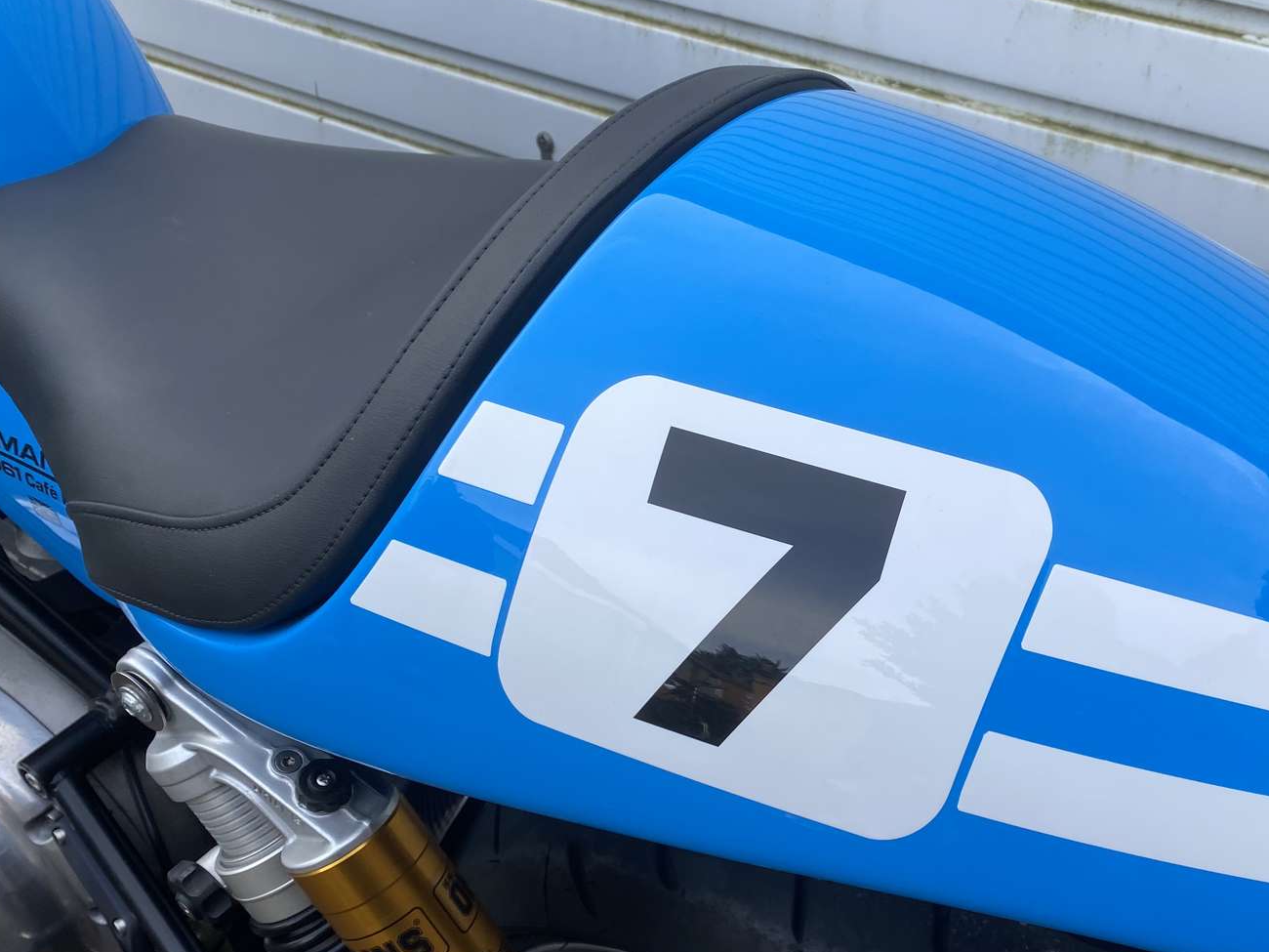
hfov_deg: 46.1
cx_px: 841
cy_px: 551
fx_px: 1466
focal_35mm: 40
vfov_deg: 35.9
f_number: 1.8
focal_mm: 4.25
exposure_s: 1/571
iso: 32
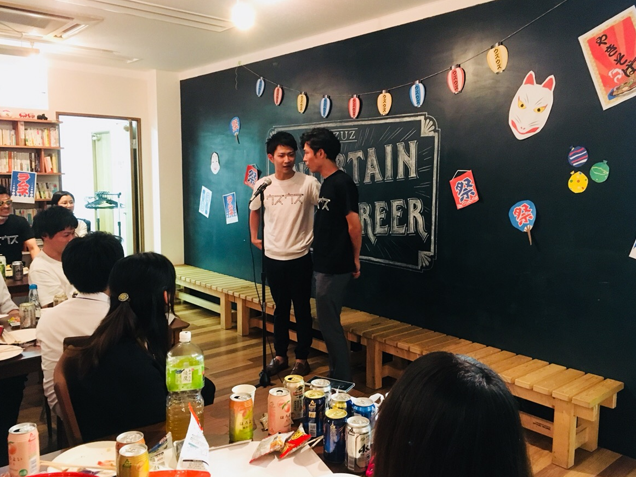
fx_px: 551
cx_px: 324
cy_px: 237
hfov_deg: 60.0
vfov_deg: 46.8
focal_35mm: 30
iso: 250
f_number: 2.2
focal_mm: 4.15
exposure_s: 1/15
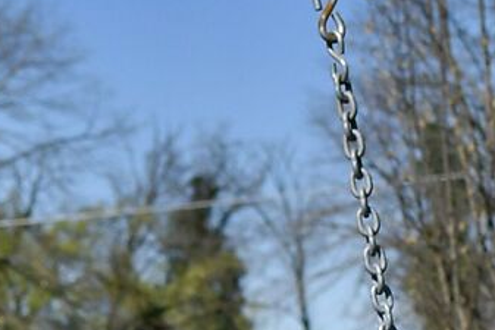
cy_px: 1066
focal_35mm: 374
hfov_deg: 5.5
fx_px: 5138
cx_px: -256
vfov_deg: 3.6
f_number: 6.3
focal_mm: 35
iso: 125
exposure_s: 1/800
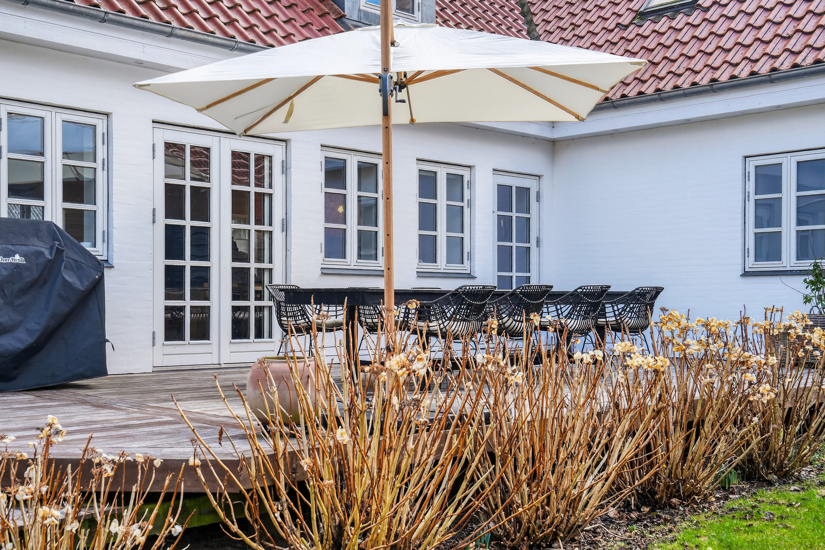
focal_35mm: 46
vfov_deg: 29.2
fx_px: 1054
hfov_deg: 42.7
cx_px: 399
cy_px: 277
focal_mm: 44
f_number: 5.6
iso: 400
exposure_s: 1/640
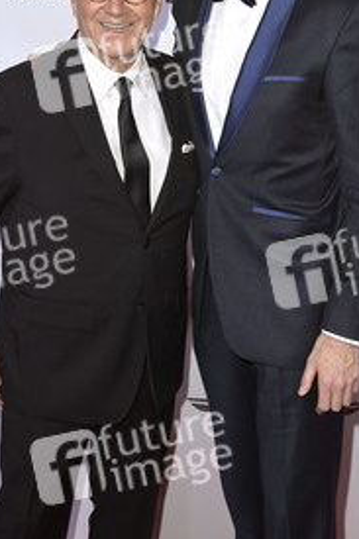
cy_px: 165
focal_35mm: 67
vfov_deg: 29.8
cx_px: 188
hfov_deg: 20.3
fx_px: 1003
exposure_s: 1/200
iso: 640
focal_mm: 46
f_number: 5.6
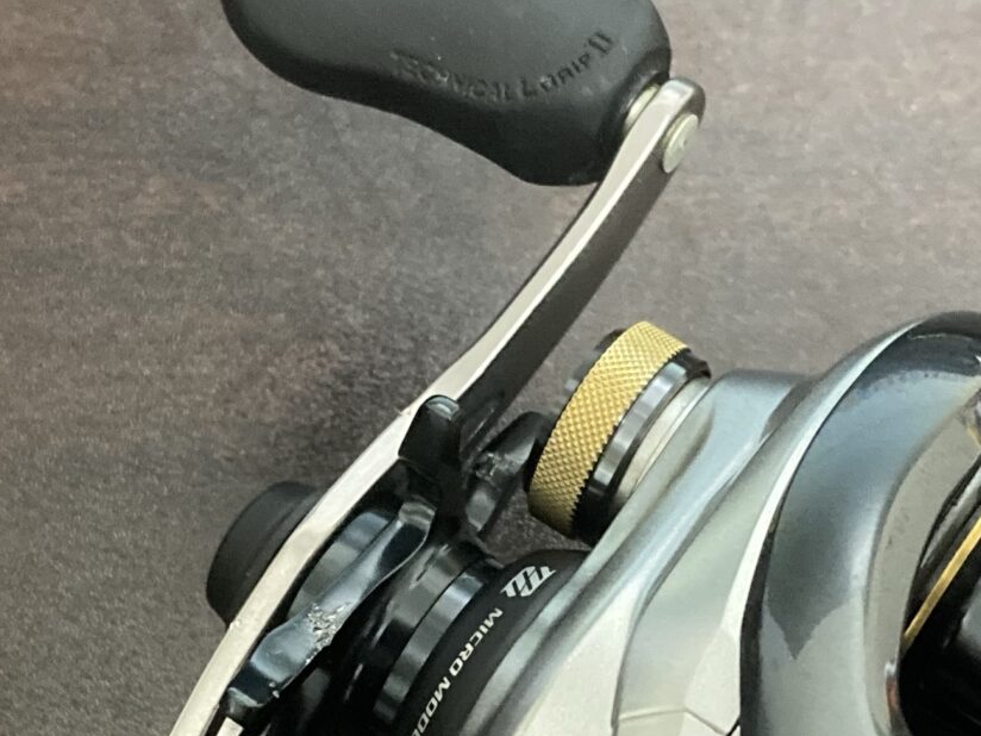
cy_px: 607
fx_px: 2466
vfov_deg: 16.8
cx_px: 562
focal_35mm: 87
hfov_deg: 22.5
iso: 640
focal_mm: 3.99
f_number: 1.8
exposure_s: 1/30
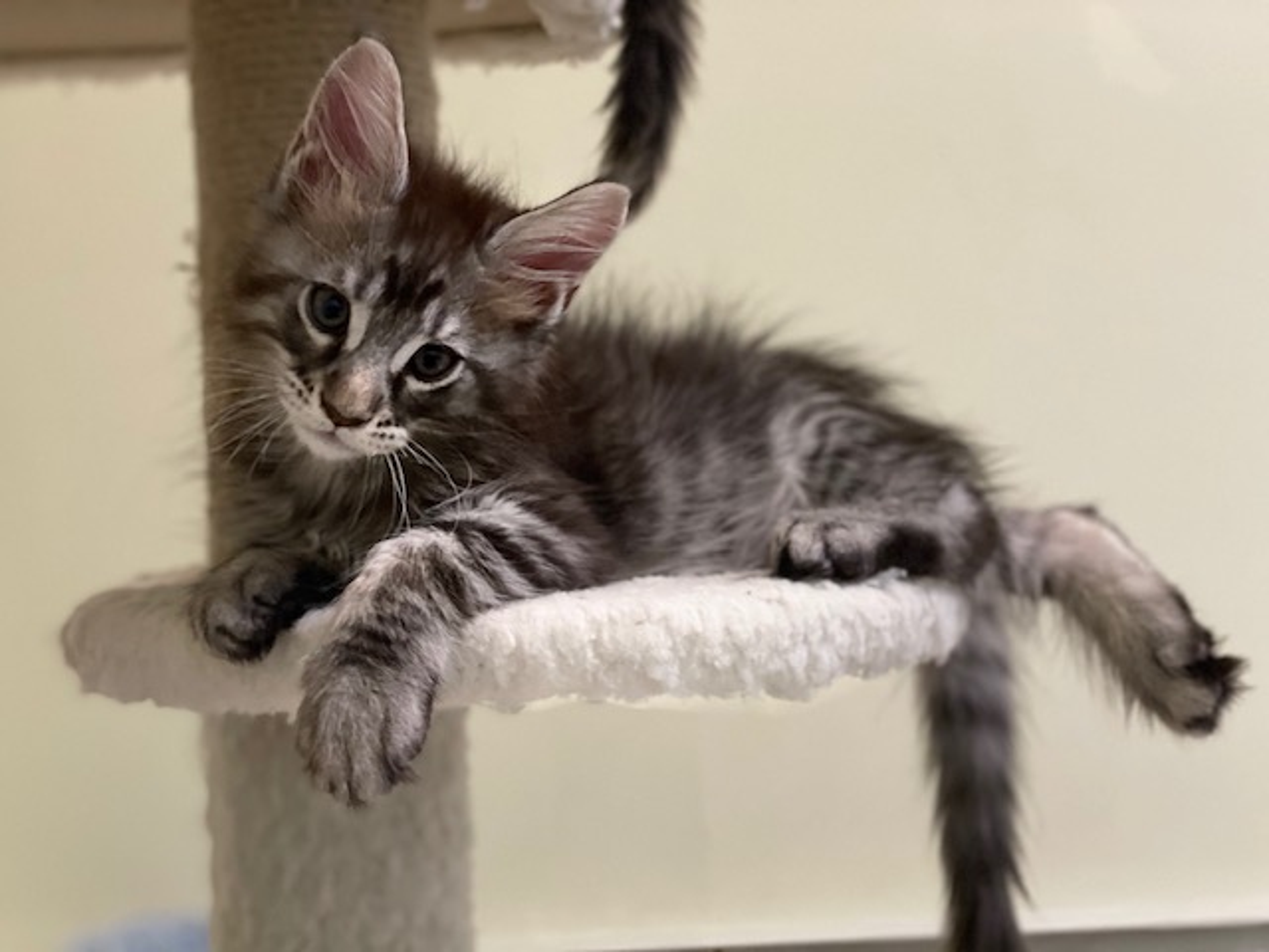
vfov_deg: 28.0
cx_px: 634
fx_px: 1906
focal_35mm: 52
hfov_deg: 36.8
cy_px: 476
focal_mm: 6
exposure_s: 1/30
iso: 400
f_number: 2
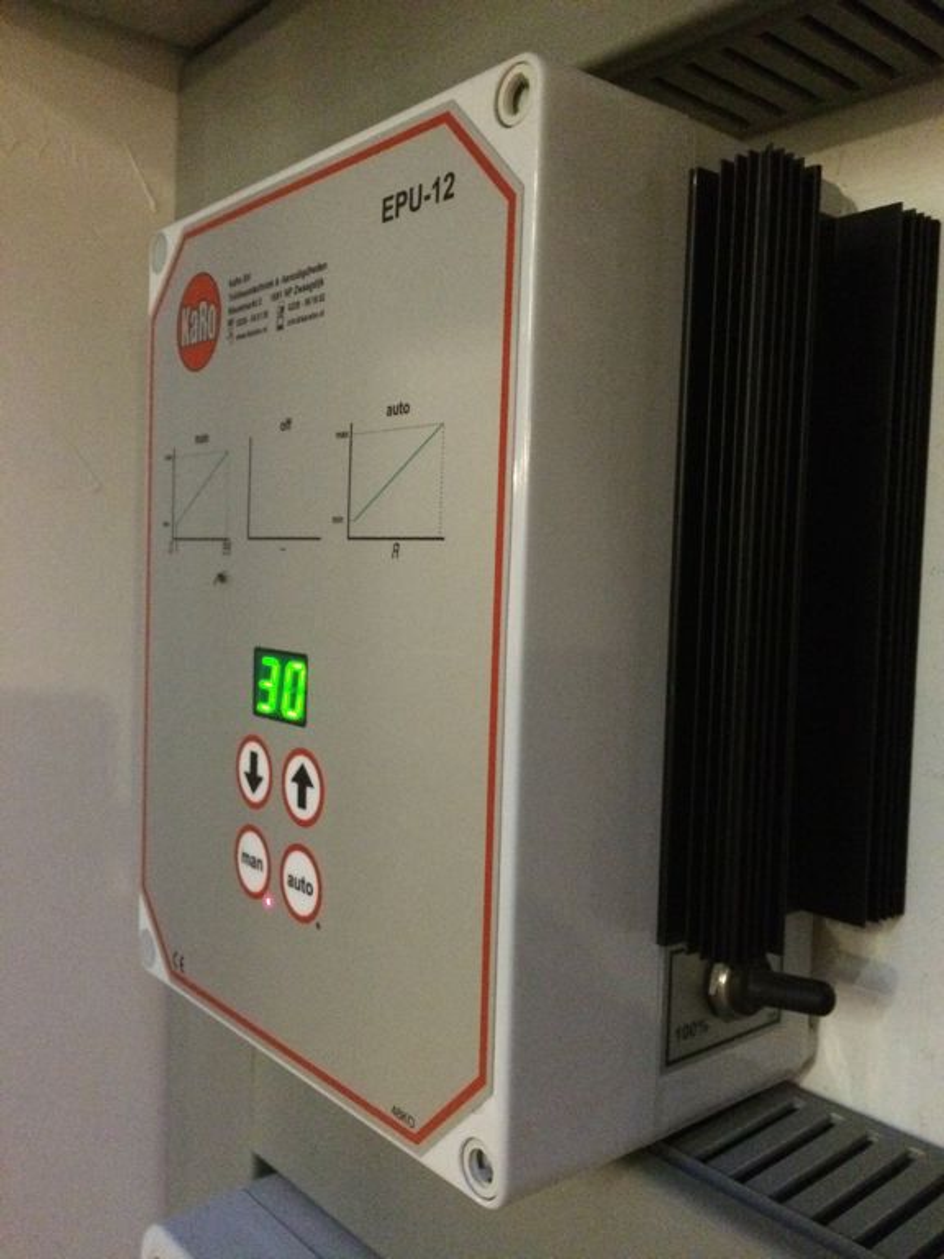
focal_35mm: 29
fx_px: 1054
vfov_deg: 61.7
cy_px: 630
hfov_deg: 48.2
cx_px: 472
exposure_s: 1/17
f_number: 2.2
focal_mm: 4.15
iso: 640
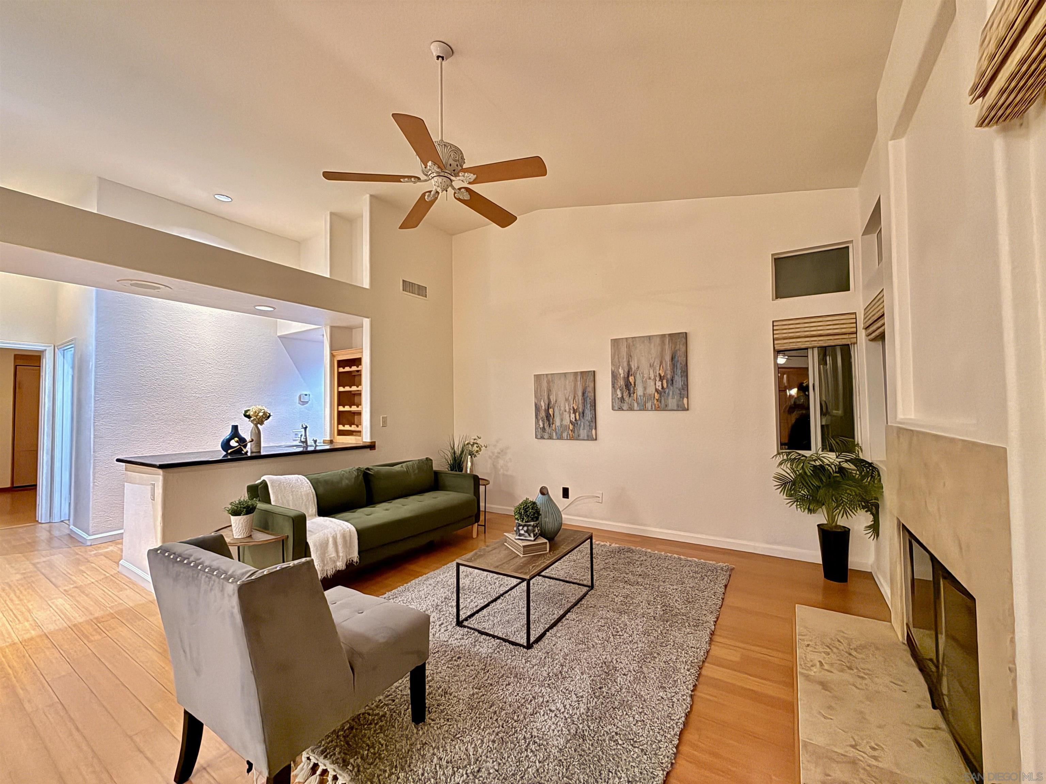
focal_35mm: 14
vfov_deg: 85.7
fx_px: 423
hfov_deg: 102.1
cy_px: 392
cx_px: 523
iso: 1250
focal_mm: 2.22
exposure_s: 1/60
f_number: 2.2
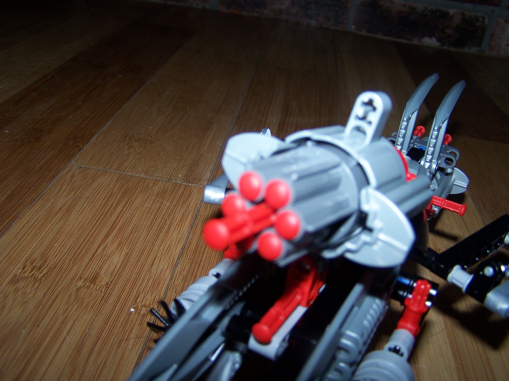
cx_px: 254
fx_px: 559
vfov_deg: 37.7
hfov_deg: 49.0
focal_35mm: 38
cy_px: 190
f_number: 2.8
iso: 80
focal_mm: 6.3
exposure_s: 1/60
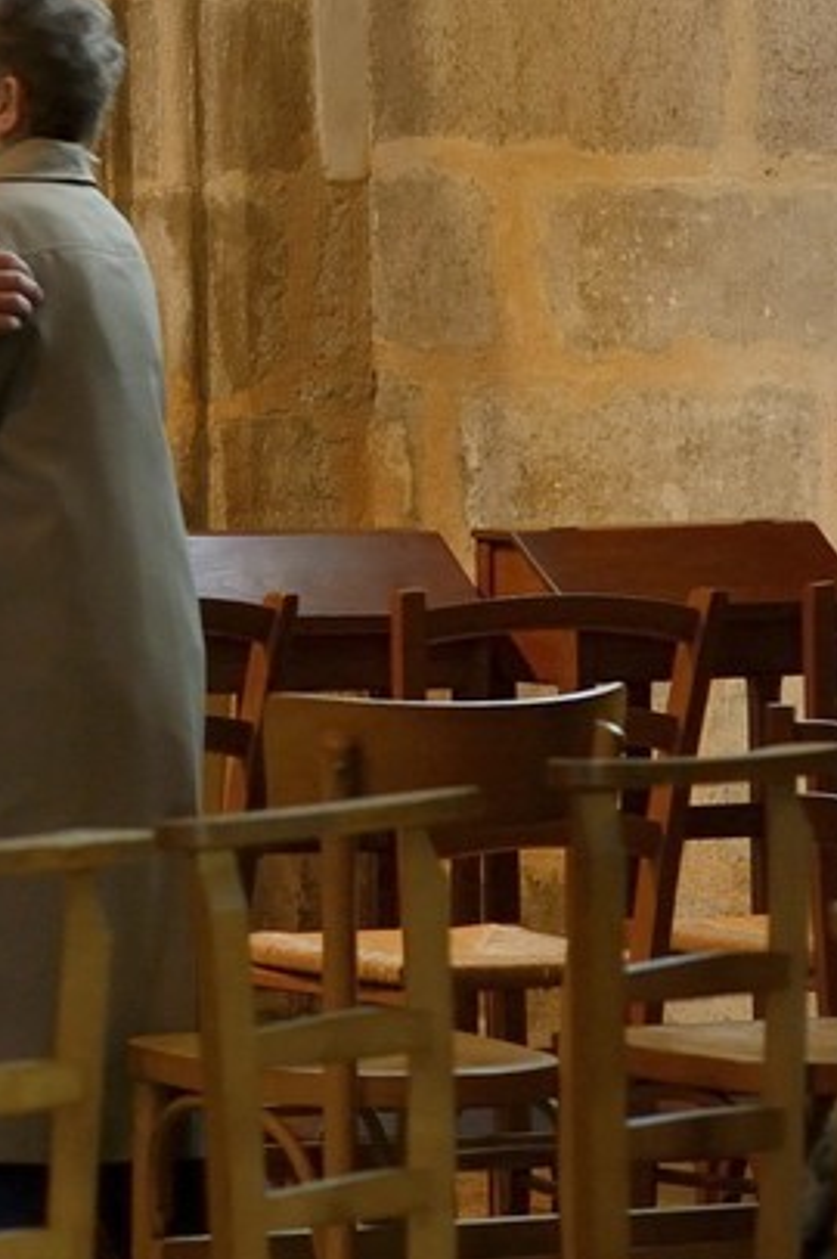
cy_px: -754
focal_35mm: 355
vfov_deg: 5.7
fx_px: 12401
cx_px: -567
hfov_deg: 3.8
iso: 1600
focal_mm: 90
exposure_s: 1/40
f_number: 4
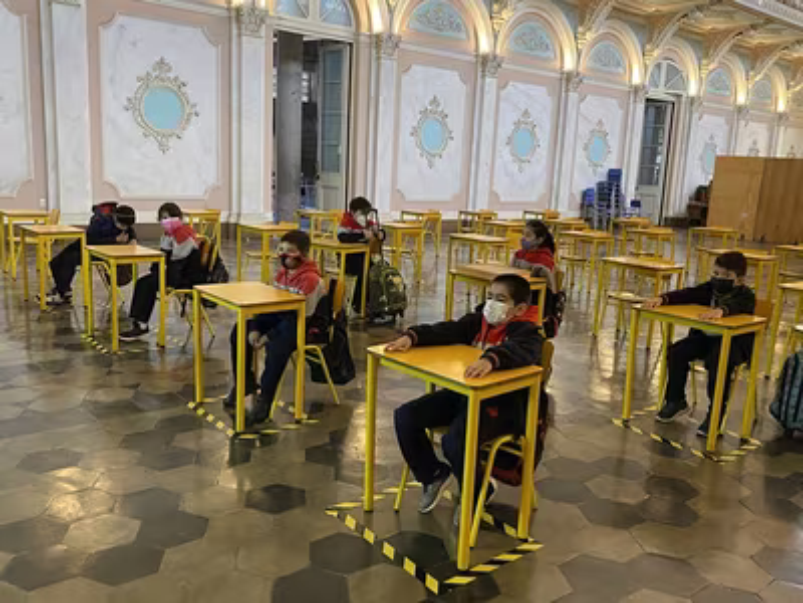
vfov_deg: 53.1
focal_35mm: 26
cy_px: 302
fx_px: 603
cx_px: 402
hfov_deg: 67.3
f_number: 1.8
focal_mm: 4.25
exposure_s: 1/50
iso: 500
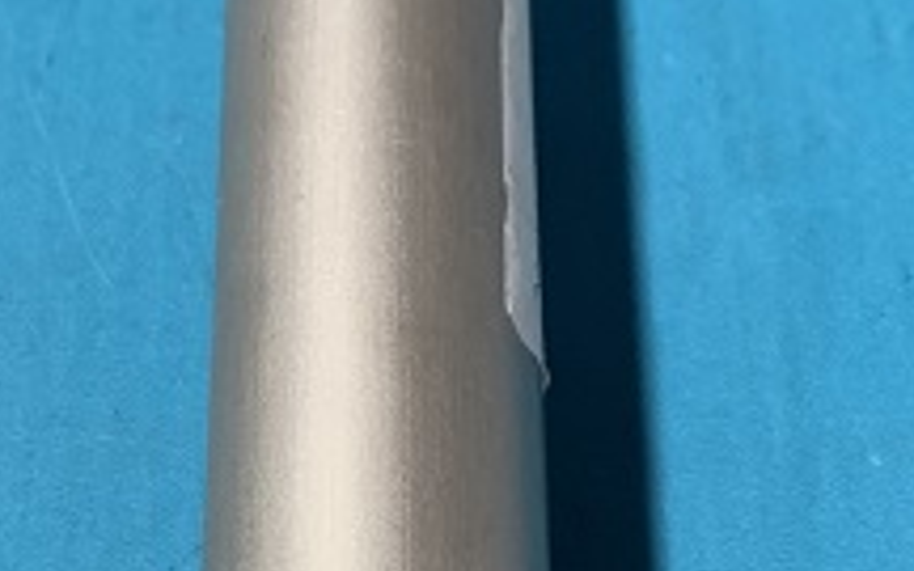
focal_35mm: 103
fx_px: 2566
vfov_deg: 12.7
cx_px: 480
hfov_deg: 20.2
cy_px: 180
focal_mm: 4.25
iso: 160
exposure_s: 1/60
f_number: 1.8
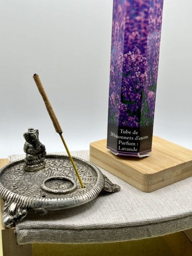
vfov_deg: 36.8
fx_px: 385
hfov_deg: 28.0
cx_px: 96
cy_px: 128
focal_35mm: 52
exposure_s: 1/282
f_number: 1.6
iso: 32
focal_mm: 5.96
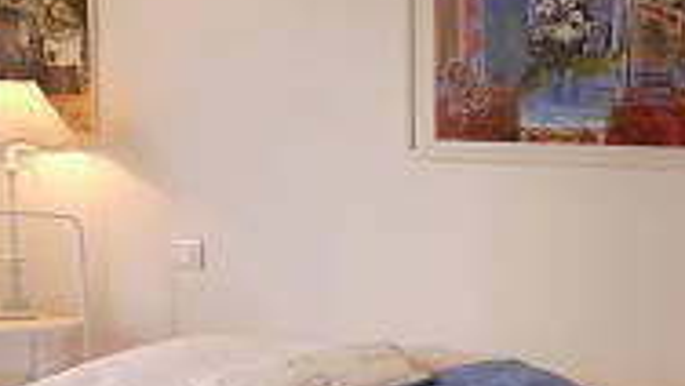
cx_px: 452
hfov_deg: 25.2
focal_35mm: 84
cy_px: 291
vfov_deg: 14.4
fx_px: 1527
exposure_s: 1/15
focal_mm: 17
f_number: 3.8
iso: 100
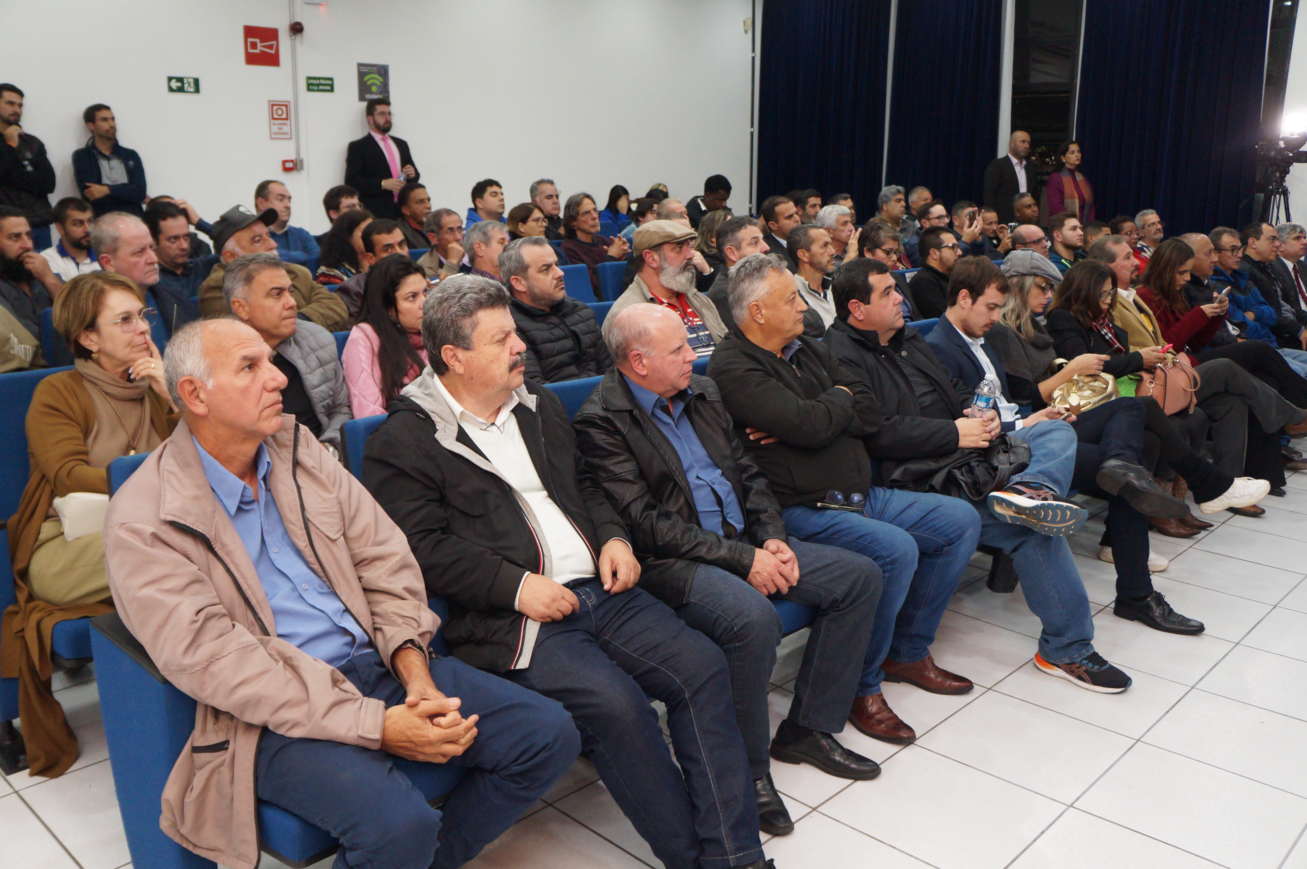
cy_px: 434
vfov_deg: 43.5
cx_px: 654
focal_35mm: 30
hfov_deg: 62.0
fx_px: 1088
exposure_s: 1/60
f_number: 3.5
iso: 1600
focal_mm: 20
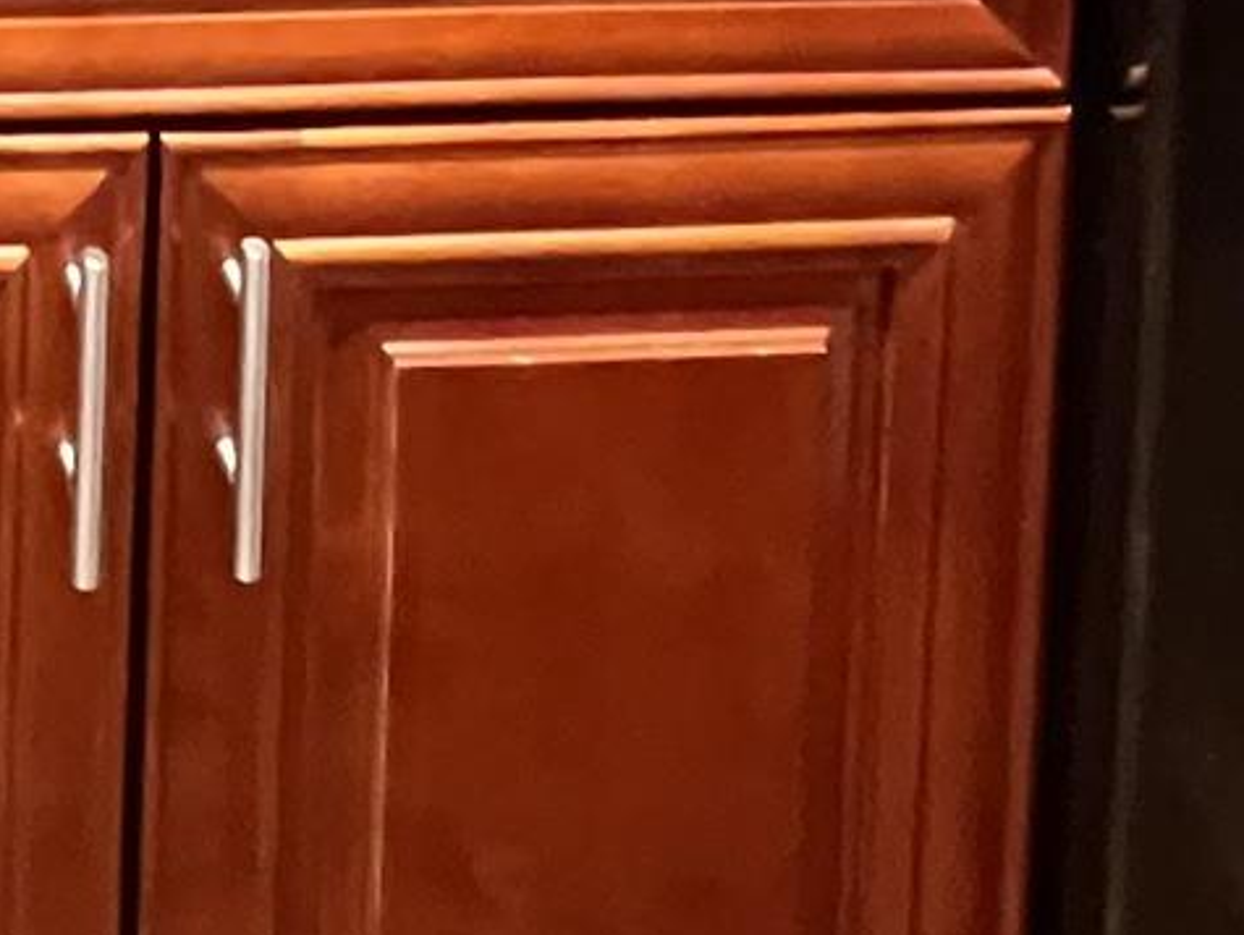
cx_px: -469
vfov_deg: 12.7
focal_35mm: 84
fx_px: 3021
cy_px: -1438
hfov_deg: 20.7
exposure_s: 1/40
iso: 1000
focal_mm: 1.57
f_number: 1.8
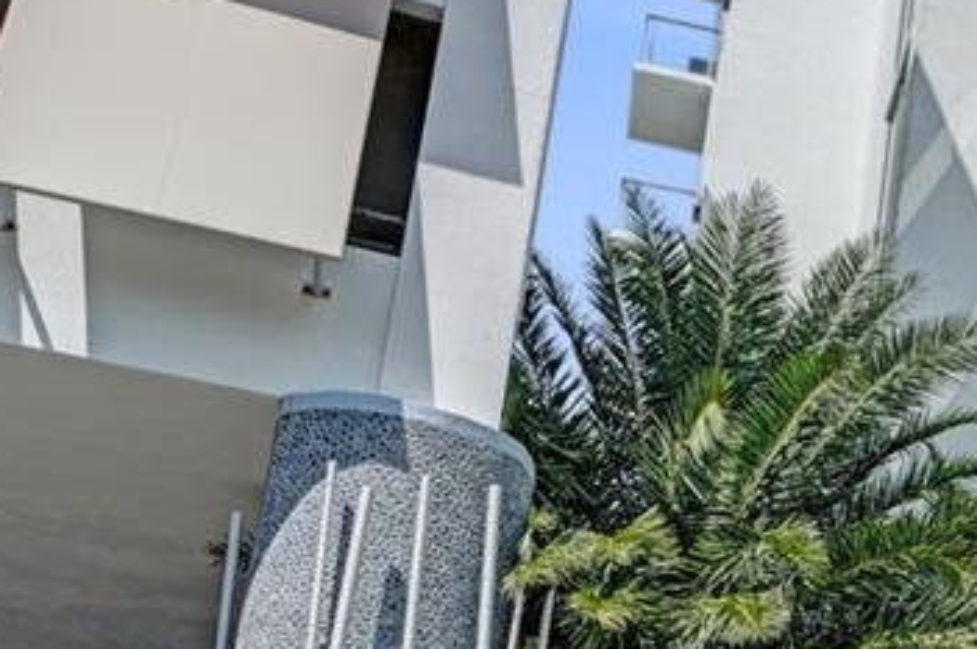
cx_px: 1453
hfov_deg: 22.8
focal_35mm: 73
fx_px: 1978
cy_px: 776
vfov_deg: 17.7
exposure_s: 1/320
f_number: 6.3
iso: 50
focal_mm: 16
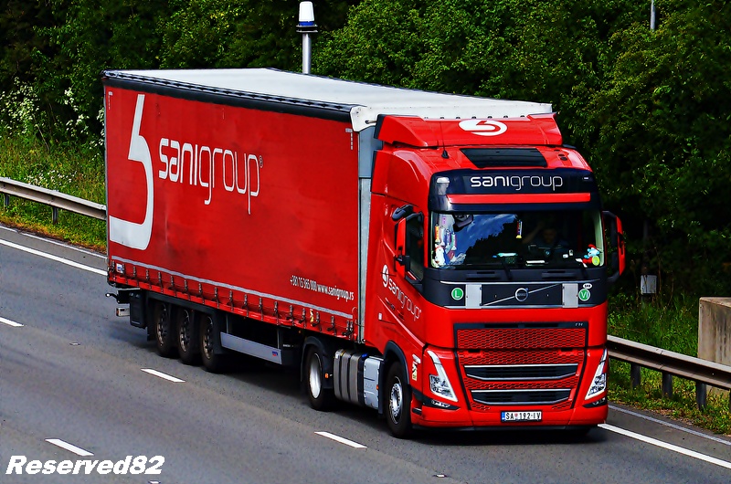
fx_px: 5928
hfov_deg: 7.1
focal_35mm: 292
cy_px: 242
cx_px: 366
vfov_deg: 4.7
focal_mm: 195
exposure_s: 1/4000
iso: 640
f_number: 7.1
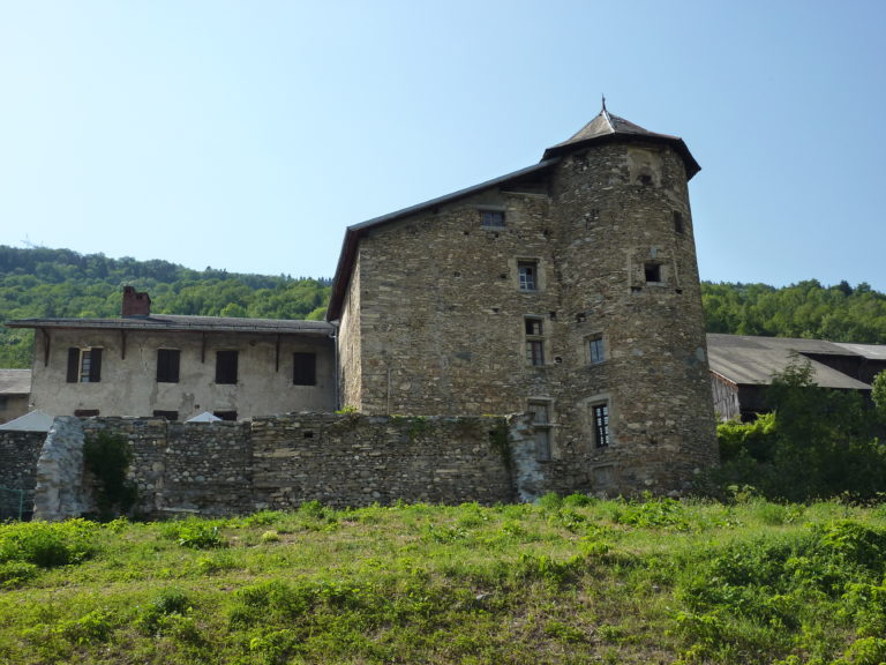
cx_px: 443
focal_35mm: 42
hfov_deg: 44.8
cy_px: 332
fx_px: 1075
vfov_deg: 34.3
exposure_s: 1/500
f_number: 4
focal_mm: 6.9
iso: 125
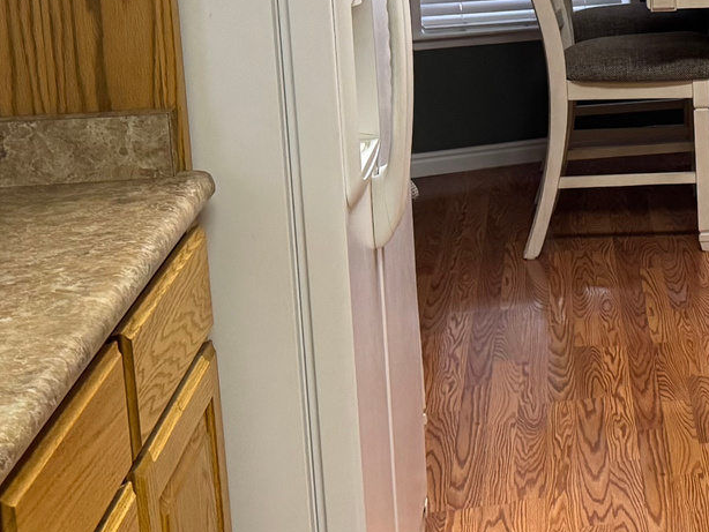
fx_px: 1639
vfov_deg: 18.1
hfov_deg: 21.8
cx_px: 942
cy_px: 38
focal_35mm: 80
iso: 400
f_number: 1.78
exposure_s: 1/60
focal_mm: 6.76
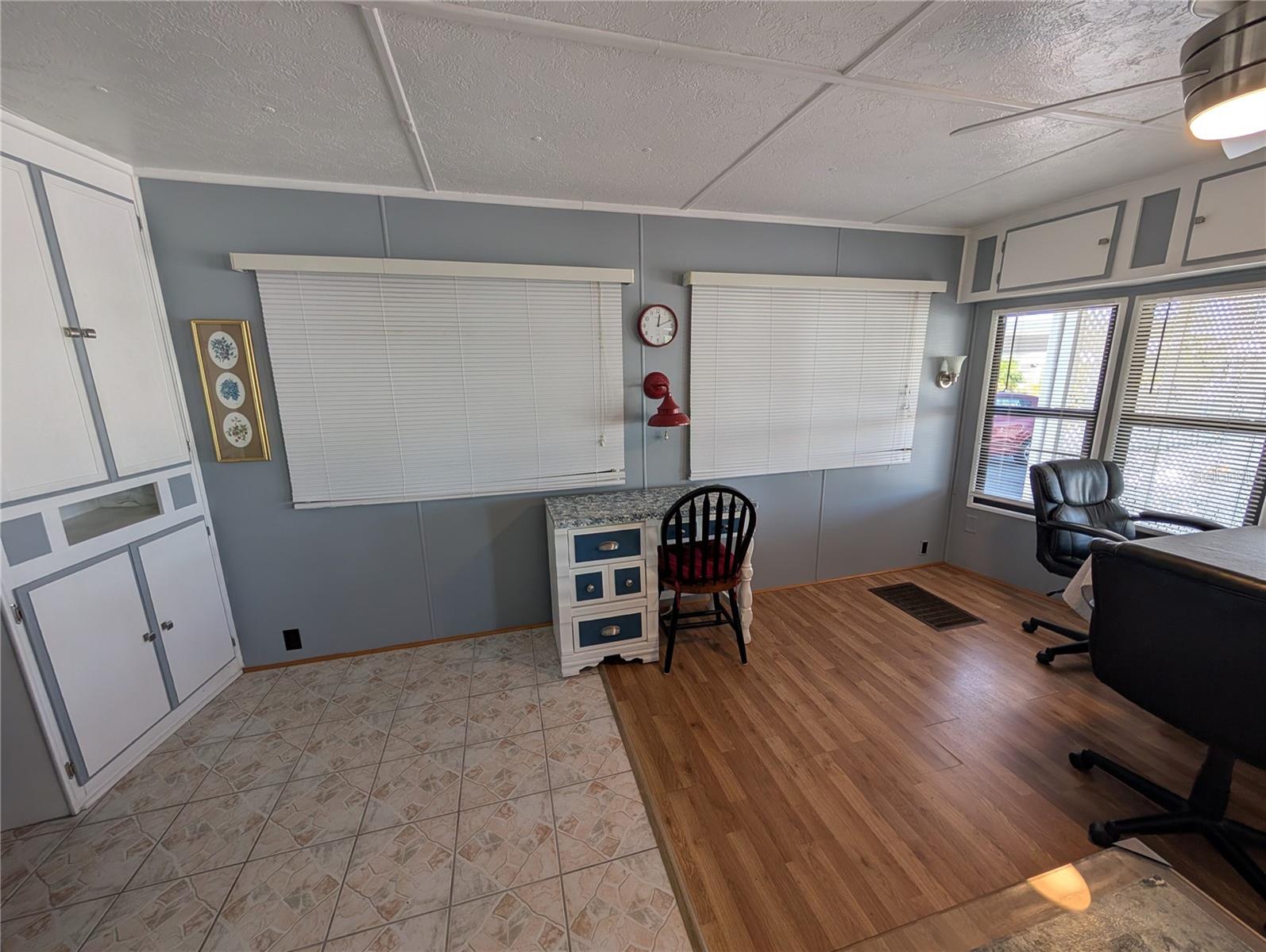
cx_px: 633
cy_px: 476
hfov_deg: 110.5
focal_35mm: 12
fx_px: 439
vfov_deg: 94.6
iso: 53
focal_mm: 2.02
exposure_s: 1/197
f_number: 1.7
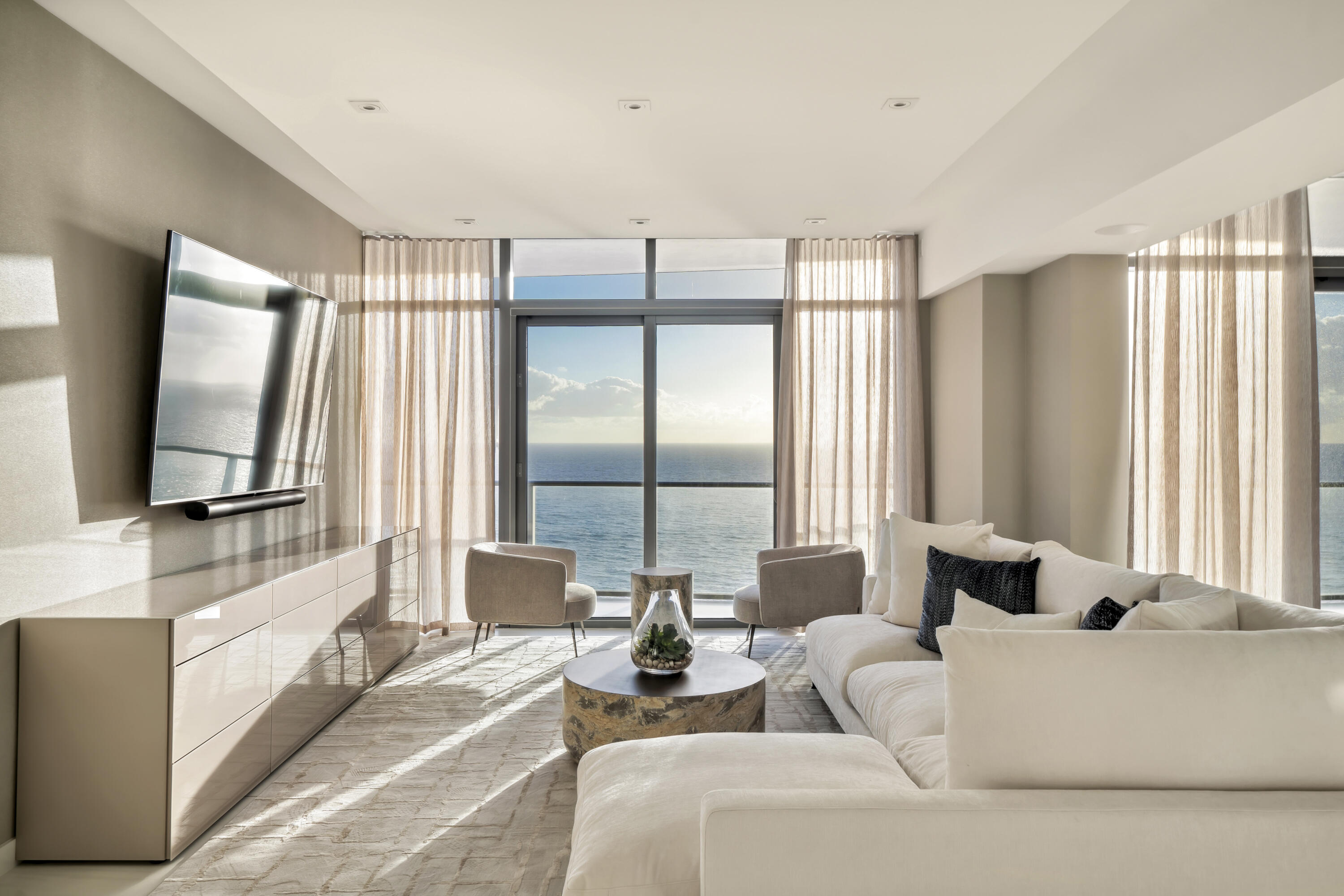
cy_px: 448
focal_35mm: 24
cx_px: 672
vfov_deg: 53.1
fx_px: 896
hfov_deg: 73.7
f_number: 8
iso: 160
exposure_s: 1/80
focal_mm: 24
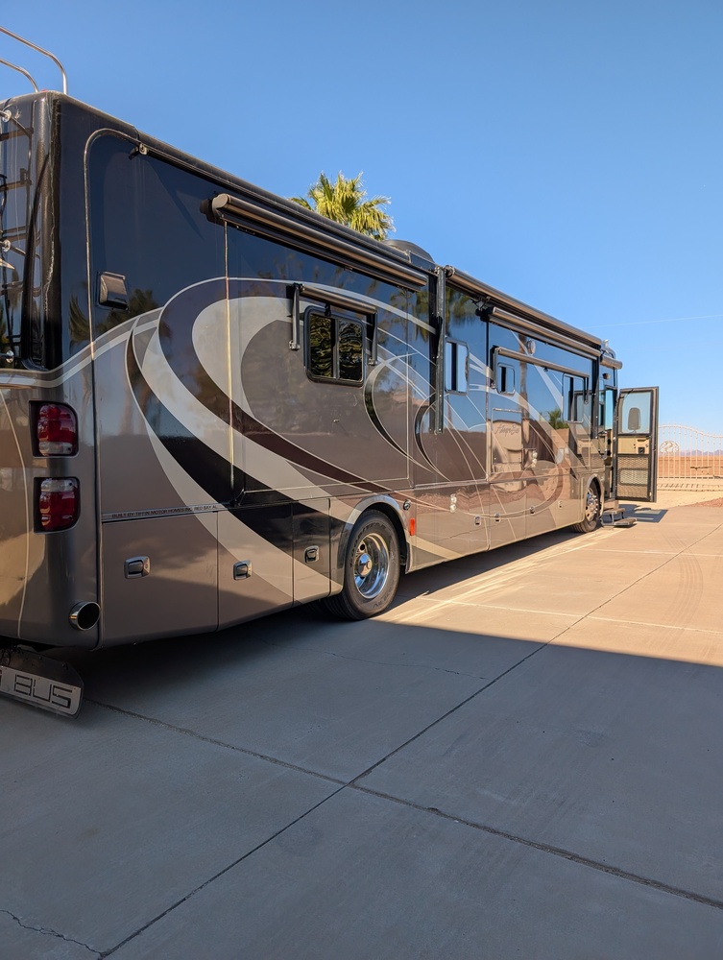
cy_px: 480
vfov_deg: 71.5
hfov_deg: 56.9
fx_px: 667
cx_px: 362
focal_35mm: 24
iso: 21
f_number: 1.68
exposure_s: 1/1025
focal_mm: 6.9
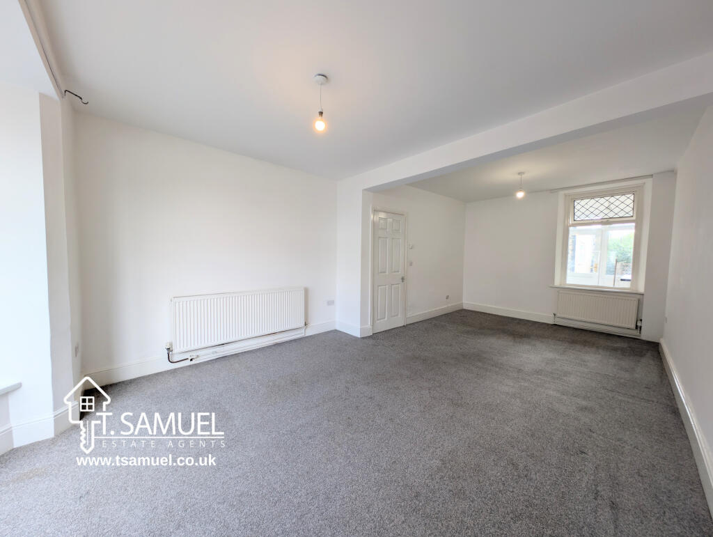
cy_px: 268
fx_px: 248
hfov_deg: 110.5
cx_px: 356
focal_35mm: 12
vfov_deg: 94.6
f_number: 1.95
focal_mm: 2.23
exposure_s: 1/92.1
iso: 40
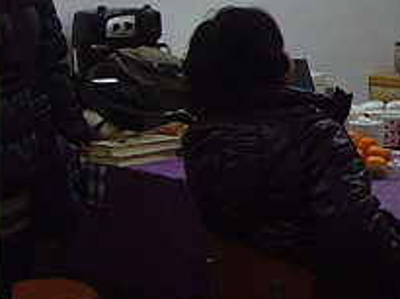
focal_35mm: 122
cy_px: -2
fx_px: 1407
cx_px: 441
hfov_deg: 15.7
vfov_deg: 12.0
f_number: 3.5
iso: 200
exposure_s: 1/90
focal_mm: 6.6
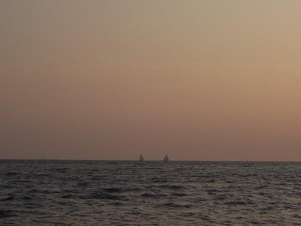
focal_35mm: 111
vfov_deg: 13.3
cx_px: 150
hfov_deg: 17.7
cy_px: 113
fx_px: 965
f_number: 9.5
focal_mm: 16.8
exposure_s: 1/350
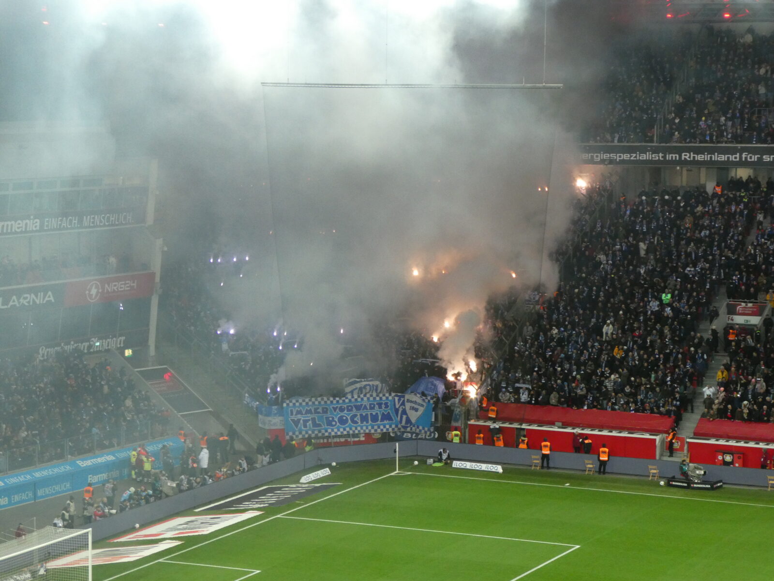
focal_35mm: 90
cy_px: 290
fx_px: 2012
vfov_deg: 16.4
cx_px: 387
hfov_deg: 21.8
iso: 500
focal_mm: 16.1
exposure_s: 1/125
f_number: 4.9
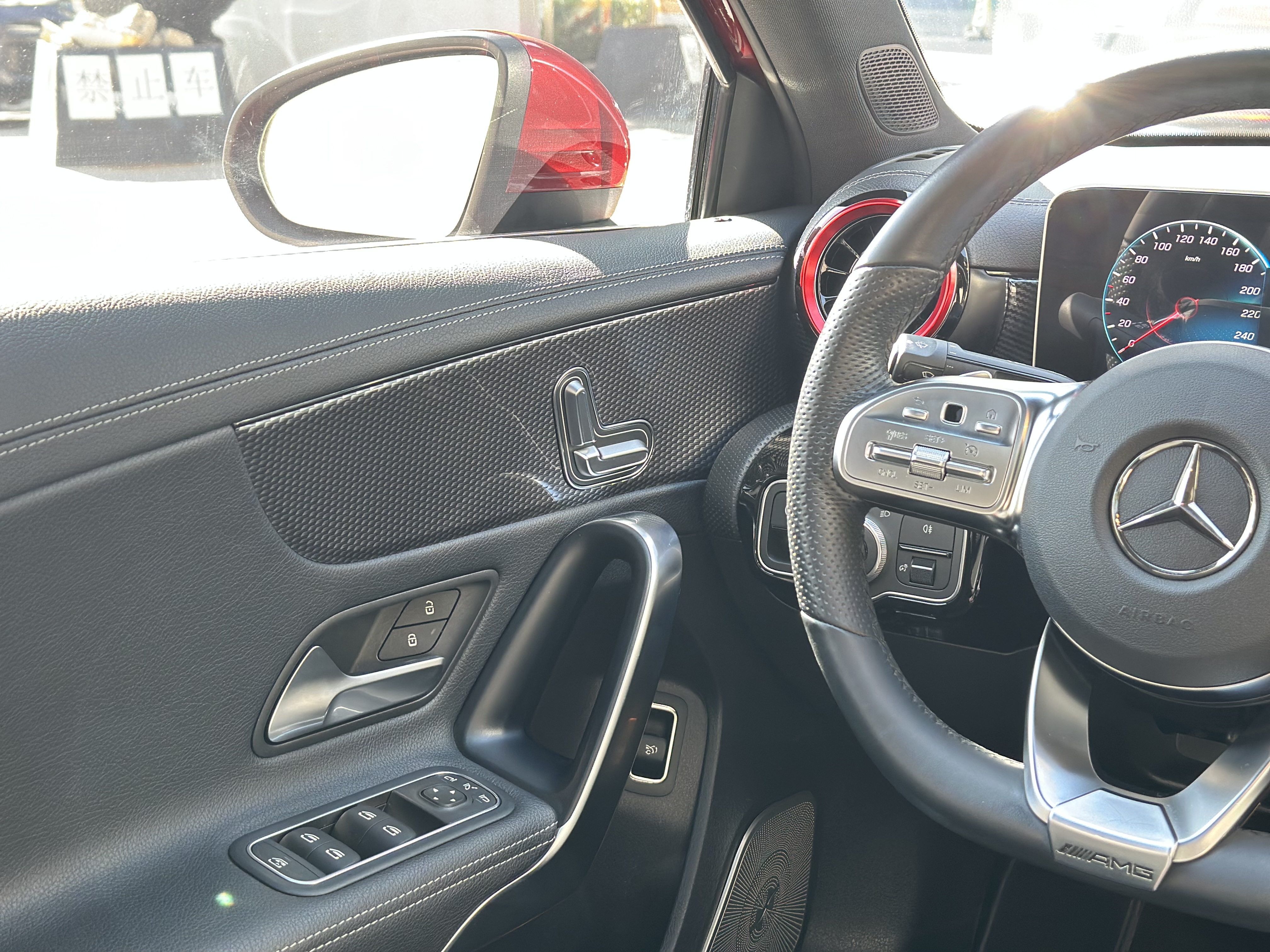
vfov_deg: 30.3
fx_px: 1761
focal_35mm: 48
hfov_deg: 39.7
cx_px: 635
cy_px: 476
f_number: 1.78
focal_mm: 6.86
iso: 250
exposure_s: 1/60
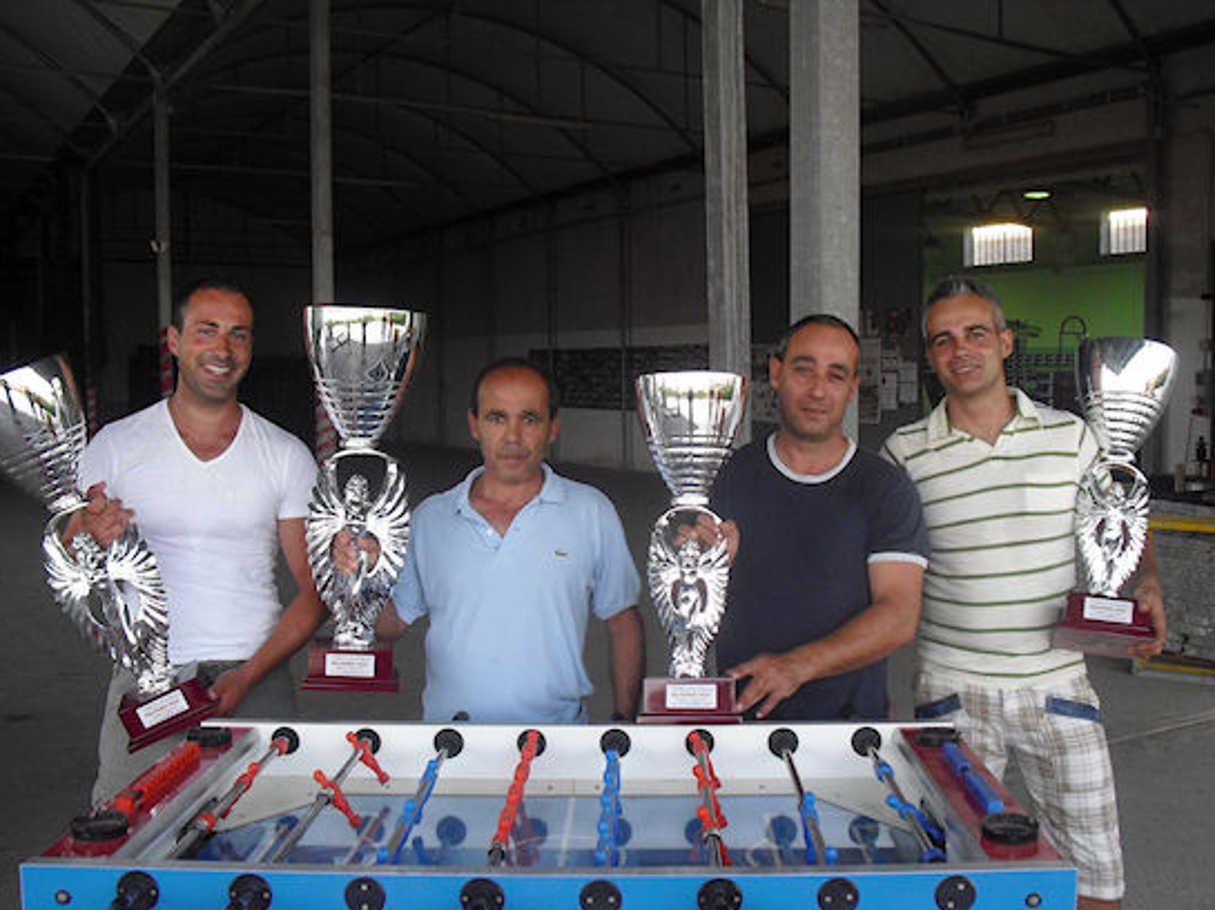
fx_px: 1368
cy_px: 491
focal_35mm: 39
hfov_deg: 47.9
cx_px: 609
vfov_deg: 36.8
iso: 200
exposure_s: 1/60
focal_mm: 6.3
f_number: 3.1
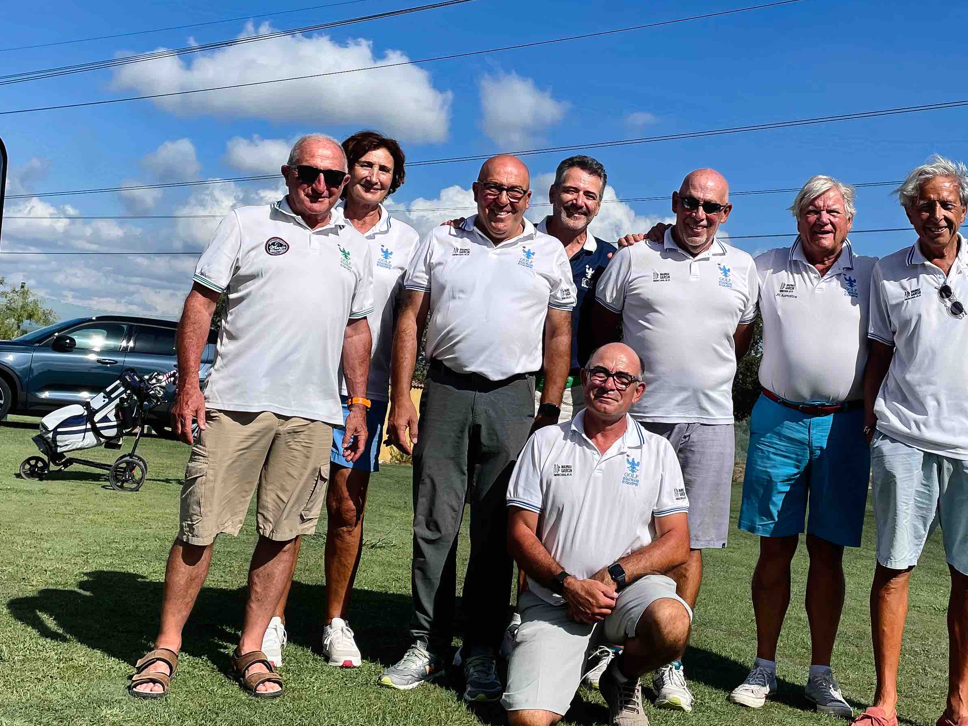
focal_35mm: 44
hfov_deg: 42.7
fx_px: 1230
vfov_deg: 32.8
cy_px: 288
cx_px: 591
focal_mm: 4.2
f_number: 1.6
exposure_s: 1/6135
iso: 32
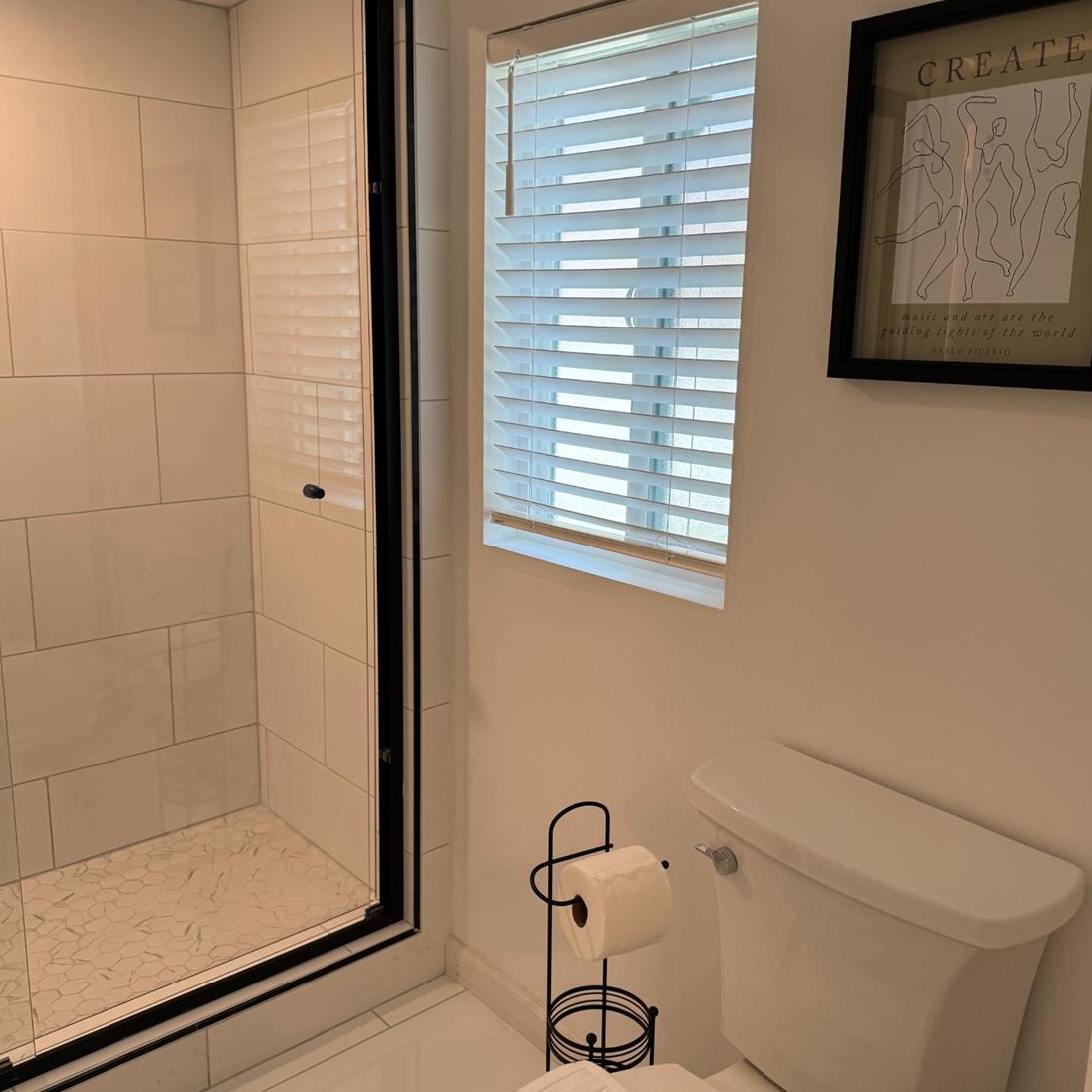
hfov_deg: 55.6
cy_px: 534
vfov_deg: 55.6
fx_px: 1035
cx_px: 554
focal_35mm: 29
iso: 125
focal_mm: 6.86
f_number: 1.78
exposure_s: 1/120
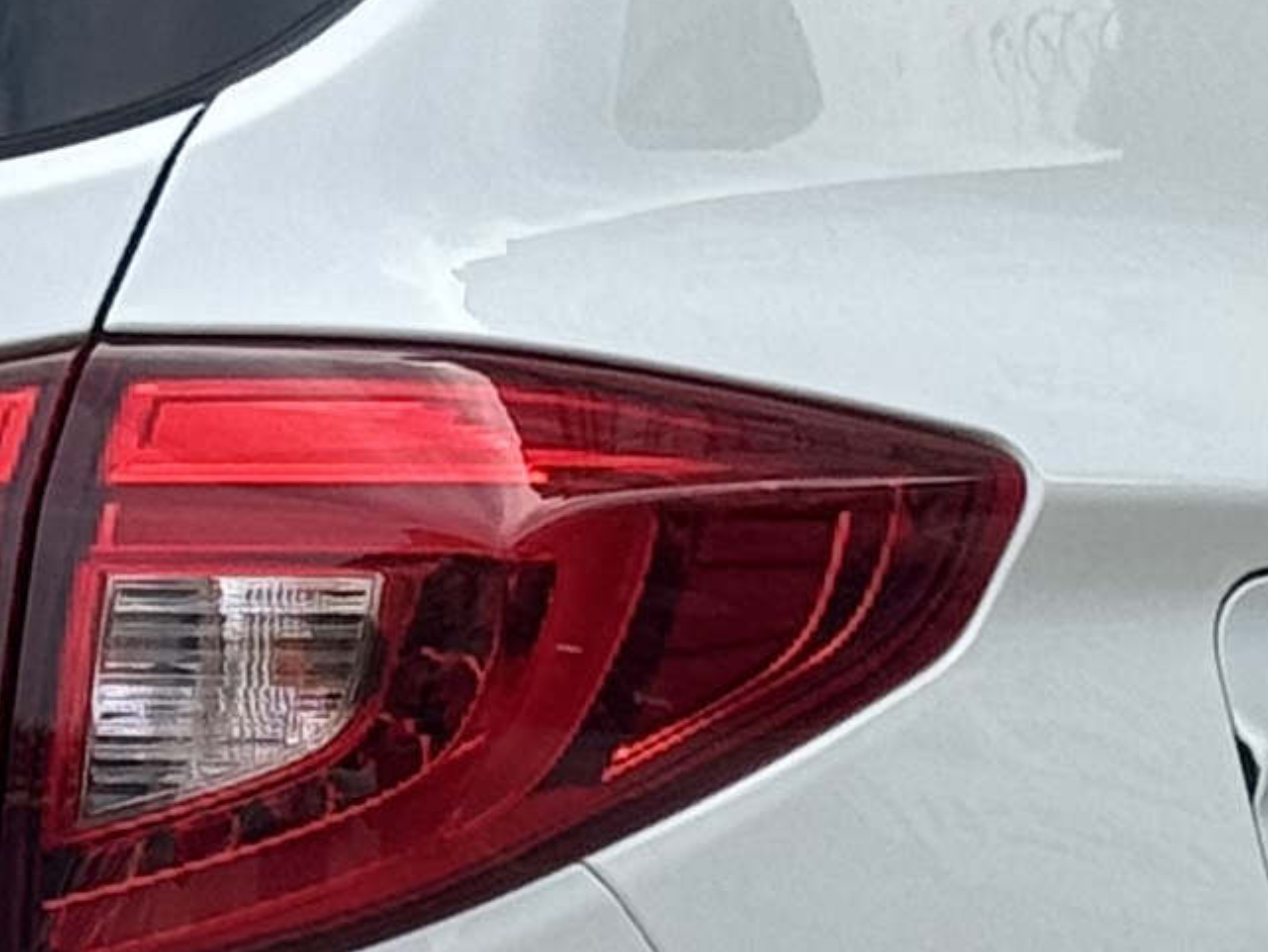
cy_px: 811
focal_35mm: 302
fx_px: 11064
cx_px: 348
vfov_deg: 4.9
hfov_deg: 6.6
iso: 64
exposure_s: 1/3257
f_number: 1.78
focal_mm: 6.76
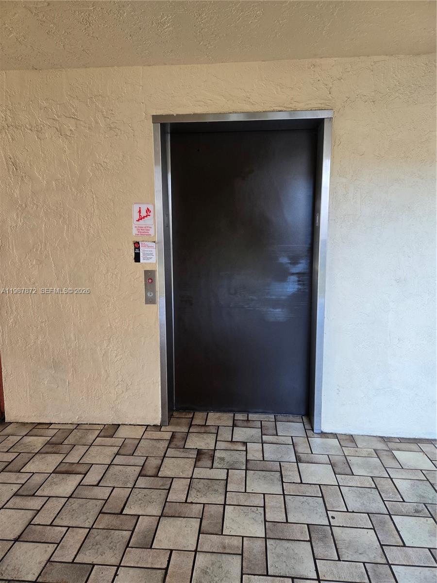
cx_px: 218
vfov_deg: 73.9
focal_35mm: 23
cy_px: 292
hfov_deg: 58.9
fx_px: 387
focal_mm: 5.4
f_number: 1.8
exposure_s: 1/120
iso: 250
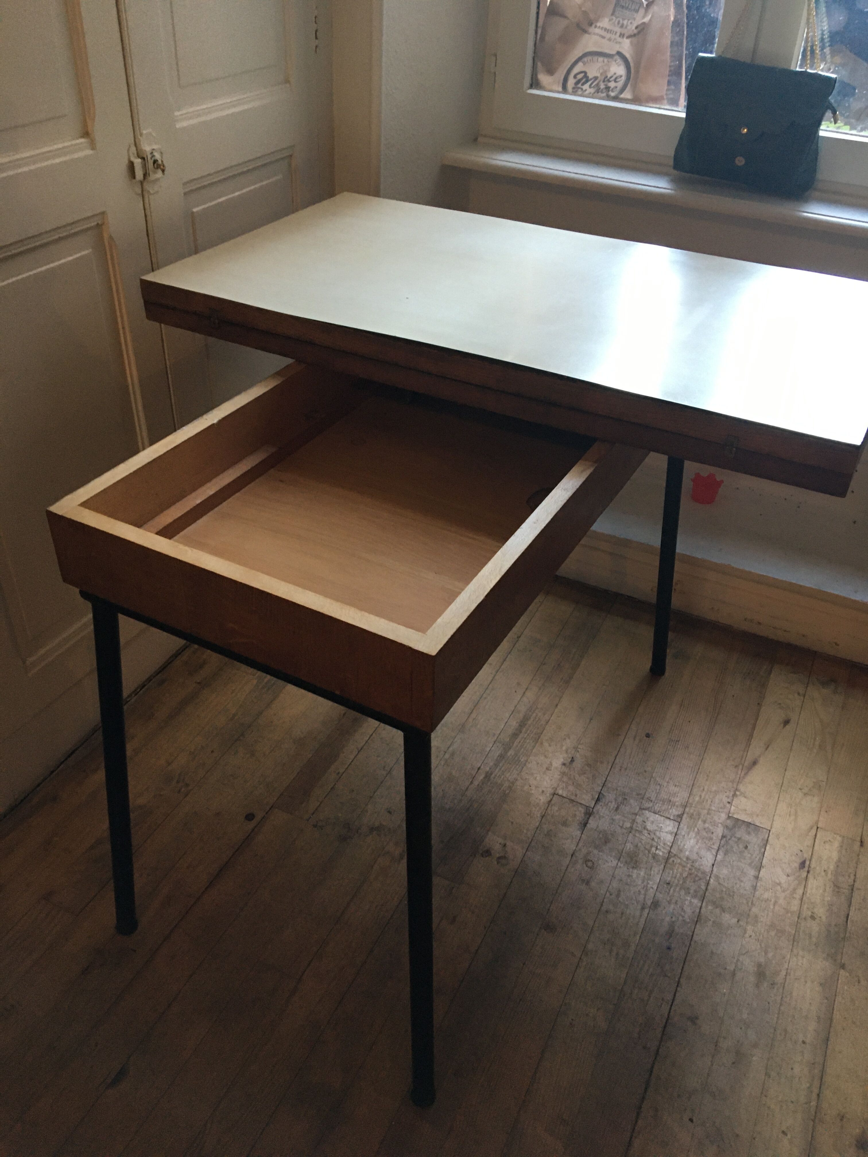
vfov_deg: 61.7
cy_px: 578
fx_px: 970
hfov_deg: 48.2
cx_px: 434
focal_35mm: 29
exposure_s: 1/33
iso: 160
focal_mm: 4.15
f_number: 2.2
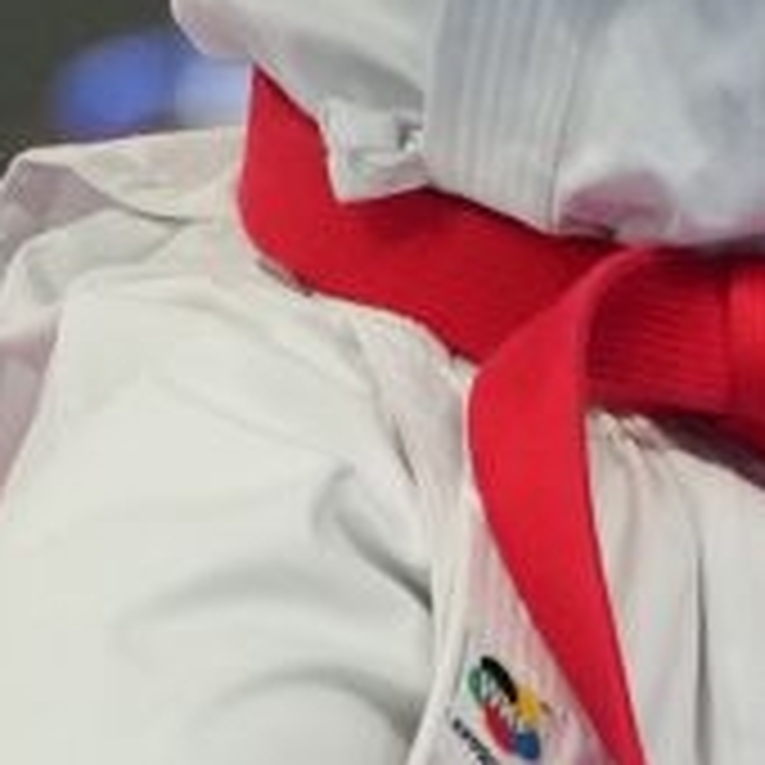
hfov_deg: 1.3
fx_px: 33829
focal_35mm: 1353
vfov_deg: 1.3
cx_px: 608
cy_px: 18
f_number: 2.8
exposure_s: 1/1000
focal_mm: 151
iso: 1600
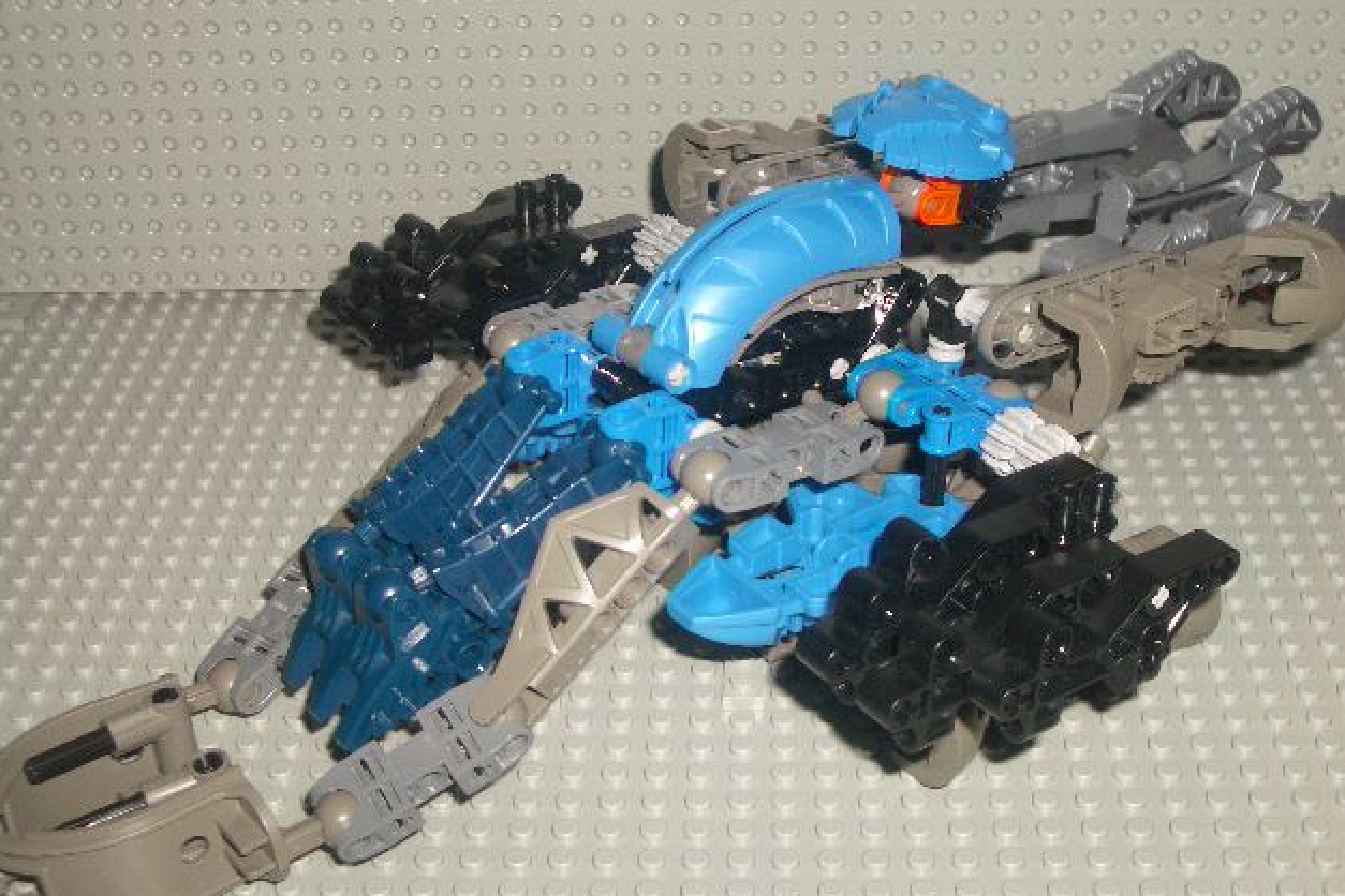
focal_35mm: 52
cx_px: 680
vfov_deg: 26.0
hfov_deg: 38.2
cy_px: 457
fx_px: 1943
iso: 100
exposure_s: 1/60
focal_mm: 8.2
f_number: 3.1
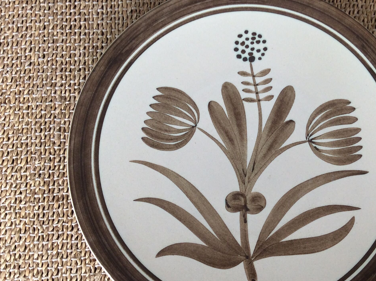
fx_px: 477
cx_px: 228
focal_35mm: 44
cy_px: 154
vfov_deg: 32.8
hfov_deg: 42.8
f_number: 2.4
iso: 64
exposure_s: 1/25
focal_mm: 3.3
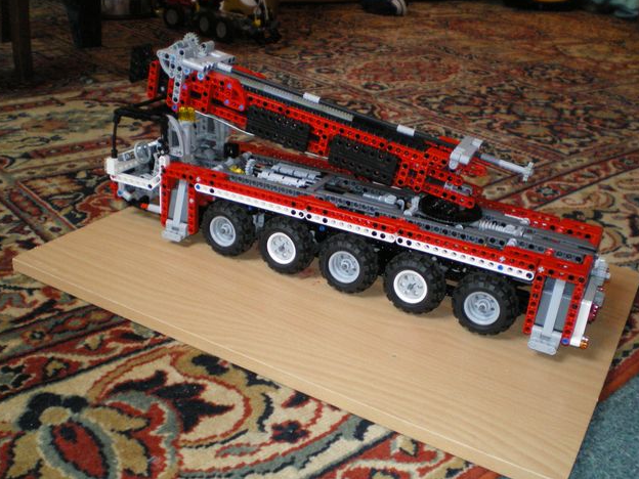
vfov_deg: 36.8
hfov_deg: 47.9
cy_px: 234
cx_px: 314
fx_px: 720
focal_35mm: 39
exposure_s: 1/30
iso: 400
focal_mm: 6.3
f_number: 3.1
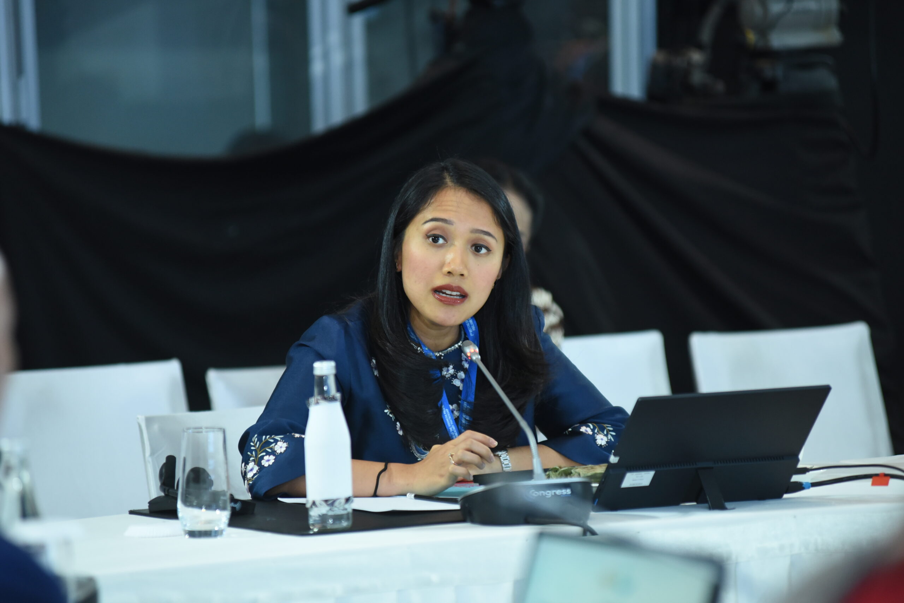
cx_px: 452
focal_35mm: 200
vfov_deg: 6.9
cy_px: 302
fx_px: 5022
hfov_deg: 10.3
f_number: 3.2
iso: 2500
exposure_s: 1/200
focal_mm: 200
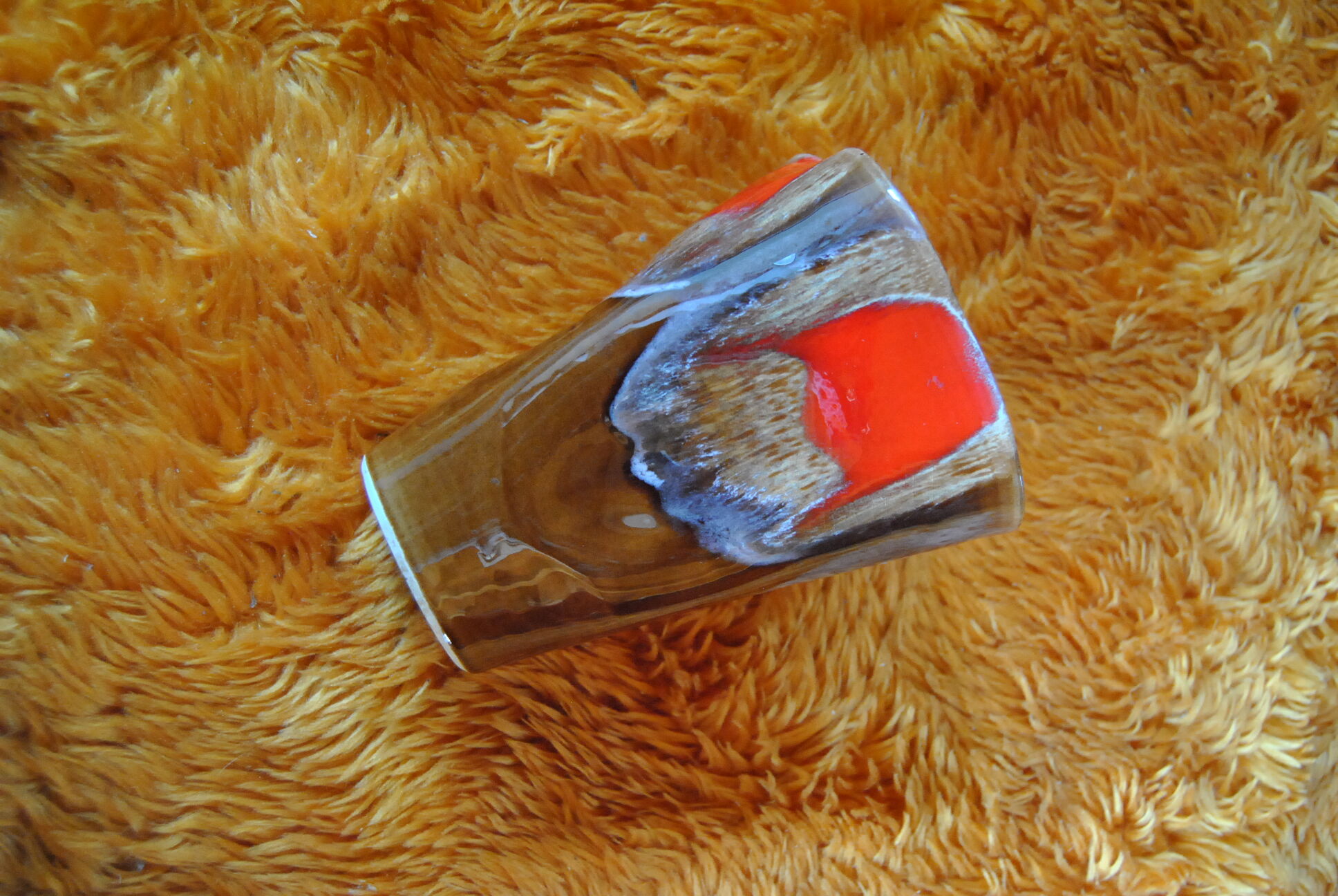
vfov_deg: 34.3
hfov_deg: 49.5
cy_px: 448
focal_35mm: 39
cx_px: 669
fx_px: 1451
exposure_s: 1/30
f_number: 4
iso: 1600
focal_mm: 26
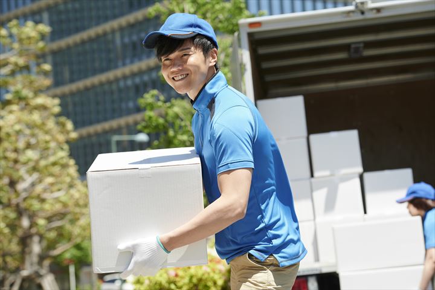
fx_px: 1208
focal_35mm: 100
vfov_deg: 13.7
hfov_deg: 20.4
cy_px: 145
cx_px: 218
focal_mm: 100
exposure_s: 1/800
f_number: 5.6
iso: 200
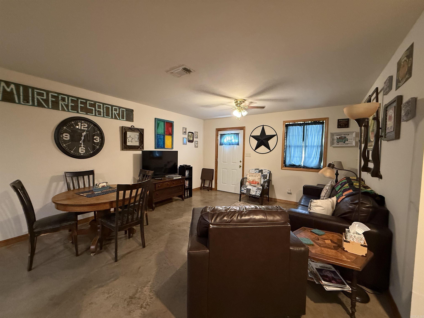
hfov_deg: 102.1
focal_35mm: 14
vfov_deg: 85.7
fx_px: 171
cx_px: 212
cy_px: 159
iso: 640
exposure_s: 1/60
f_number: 2.2
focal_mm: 2.22
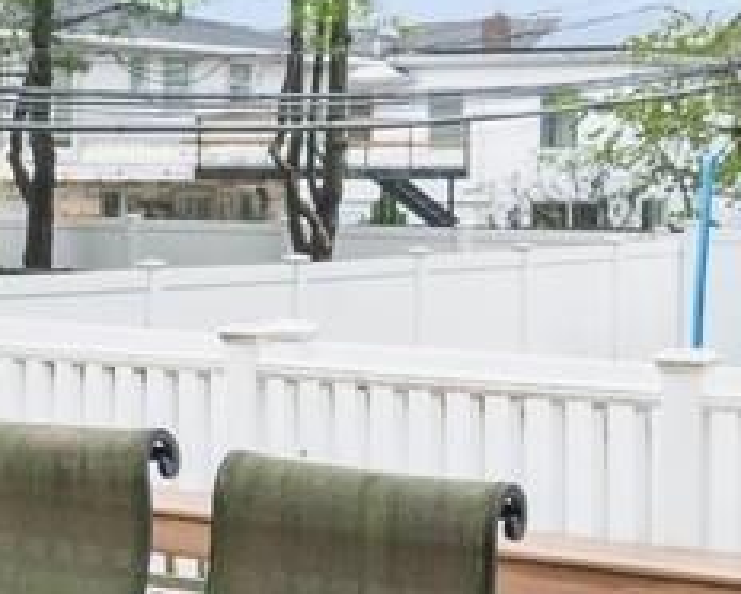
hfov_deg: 16.2
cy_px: 255
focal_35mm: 97
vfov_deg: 15.9
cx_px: -639
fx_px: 2129
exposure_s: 1/60
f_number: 14
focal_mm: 15
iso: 1250
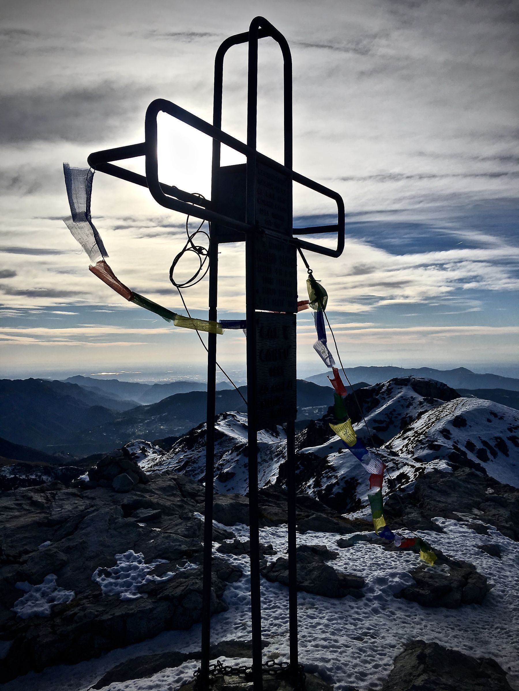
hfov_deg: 48.2
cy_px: 346
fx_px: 580
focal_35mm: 29
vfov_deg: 61.7
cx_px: 260
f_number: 2.2
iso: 25
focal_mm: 4.15
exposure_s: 1/6410
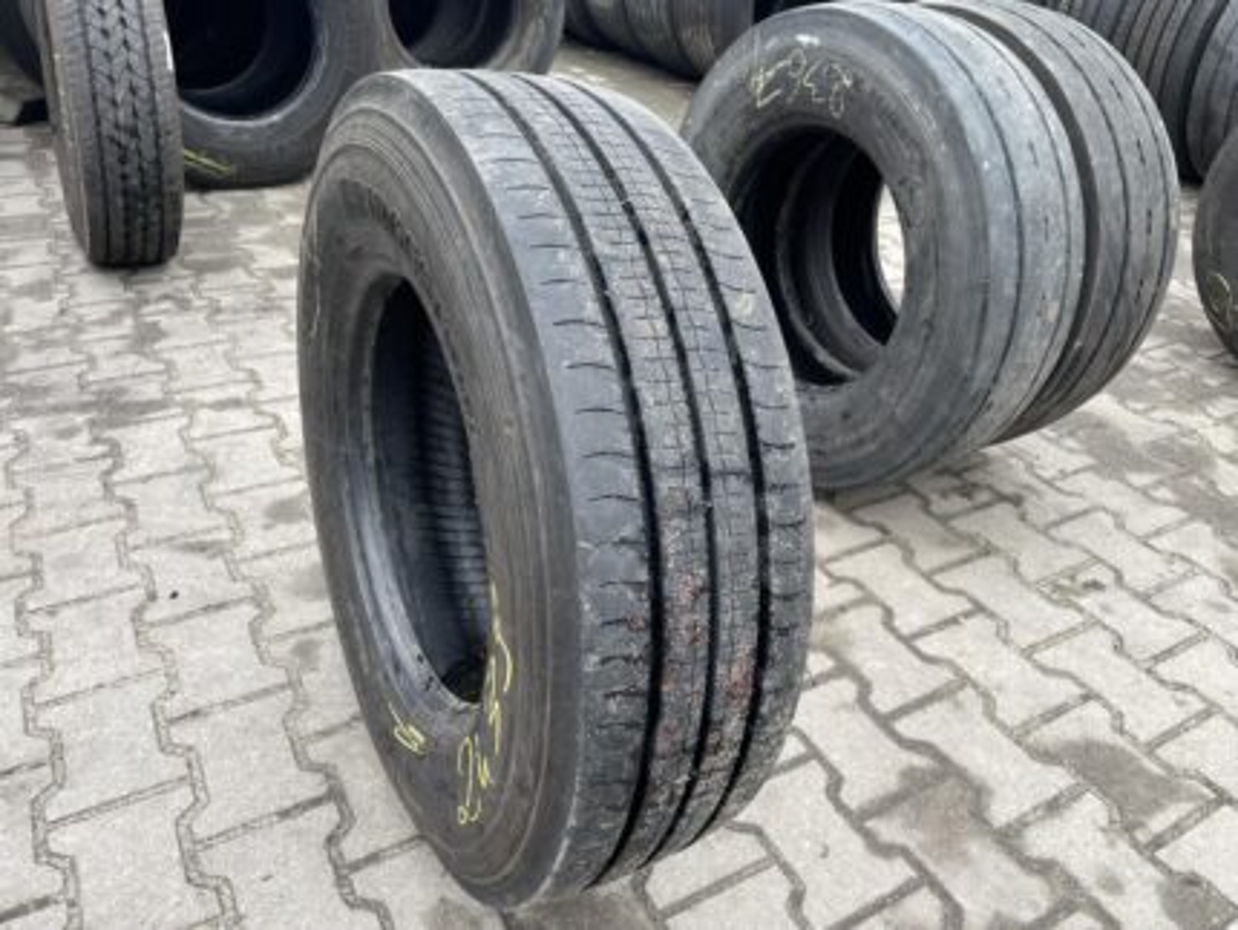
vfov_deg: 53.1
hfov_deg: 67.3
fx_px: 930
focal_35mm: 26
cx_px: 619
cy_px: 465
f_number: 1.6
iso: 32
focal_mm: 4.2
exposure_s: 1/125
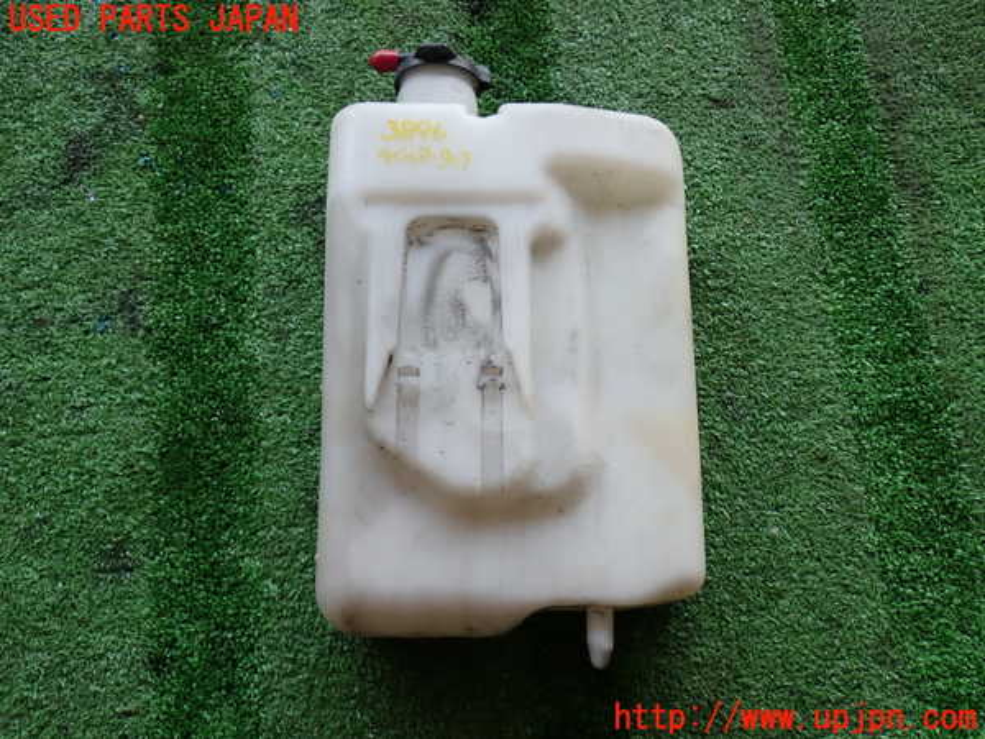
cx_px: 492
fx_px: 1024
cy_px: 370
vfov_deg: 39.7
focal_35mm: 36
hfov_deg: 51.4
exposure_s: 1/80
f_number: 2.5
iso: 160
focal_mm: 6.37
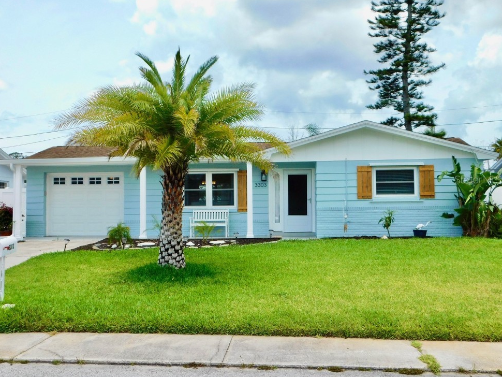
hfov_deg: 48.9
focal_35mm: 38
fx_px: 551
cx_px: 239
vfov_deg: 37.7
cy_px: 179
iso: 125
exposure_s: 1/1000
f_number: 3.5
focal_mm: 6.3
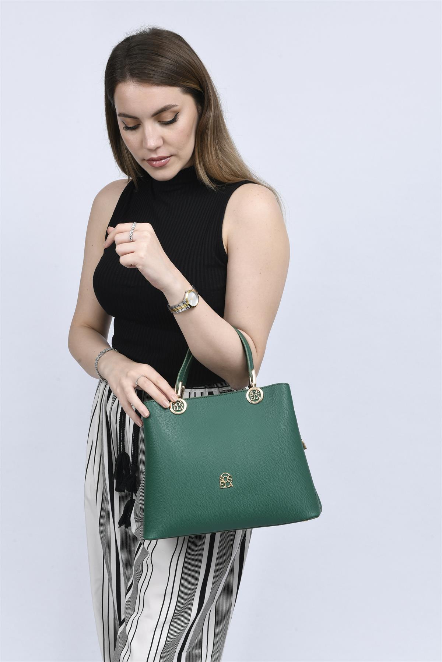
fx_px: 1289
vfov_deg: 28.8
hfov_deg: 19.5
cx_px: 221
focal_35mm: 70
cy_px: 331
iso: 125
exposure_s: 1/160
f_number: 13
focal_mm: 70
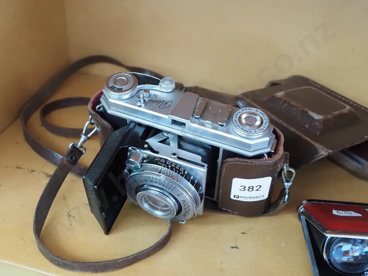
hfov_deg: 46.8
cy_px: 138
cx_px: 184
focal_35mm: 40
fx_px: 425
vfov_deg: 36.0
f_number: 5.6
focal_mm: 20
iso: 3200
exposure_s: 1/20
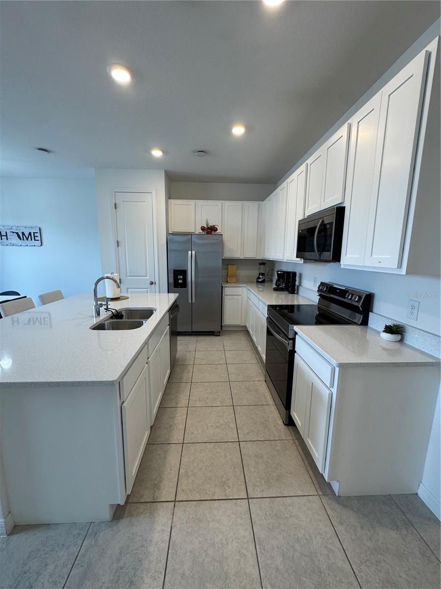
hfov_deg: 85.7
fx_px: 238
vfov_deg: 102.1
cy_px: 294
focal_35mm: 14
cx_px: 220
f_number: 2.2
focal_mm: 2.22
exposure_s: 1/120
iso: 160
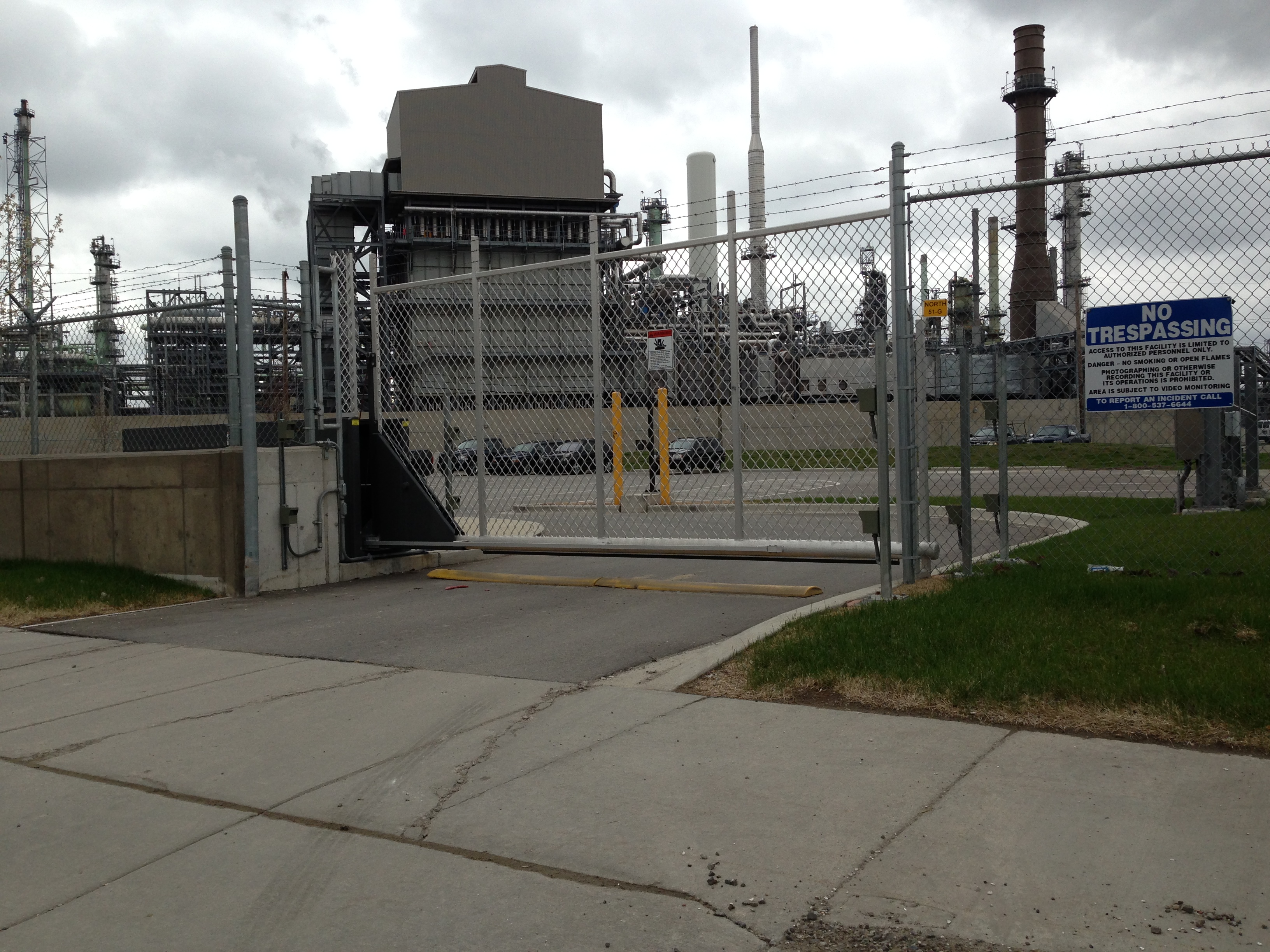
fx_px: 1211
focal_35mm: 33
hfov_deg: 55.4
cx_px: 635
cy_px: 476
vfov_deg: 42.9
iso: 64
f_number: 2.4
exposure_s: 1/1869
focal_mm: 4.12
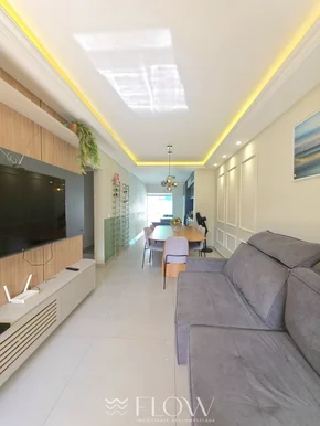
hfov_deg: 90.0
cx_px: 160
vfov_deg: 106.1
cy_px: 213
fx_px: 160
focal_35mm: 13
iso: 40
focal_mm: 2.2
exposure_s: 1/120
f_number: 1.9
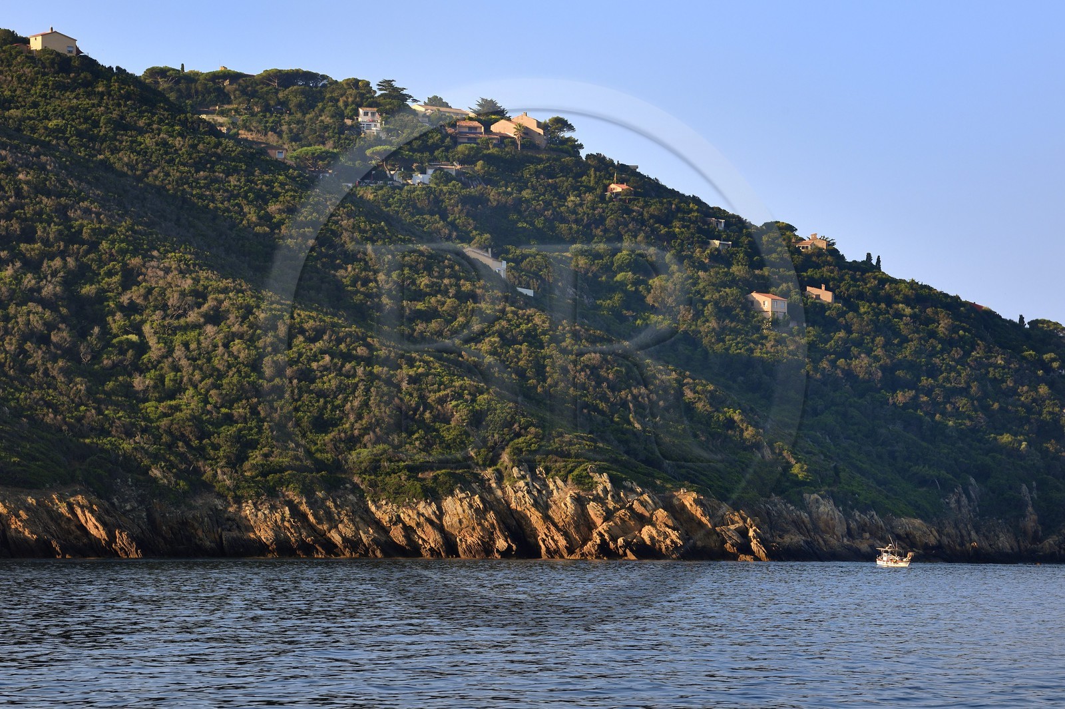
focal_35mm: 160
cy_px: 354
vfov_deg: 8.6
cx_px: 532
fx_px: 4731
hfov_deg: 12.8
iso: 200
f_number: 8
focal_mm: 160
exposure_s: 1/400
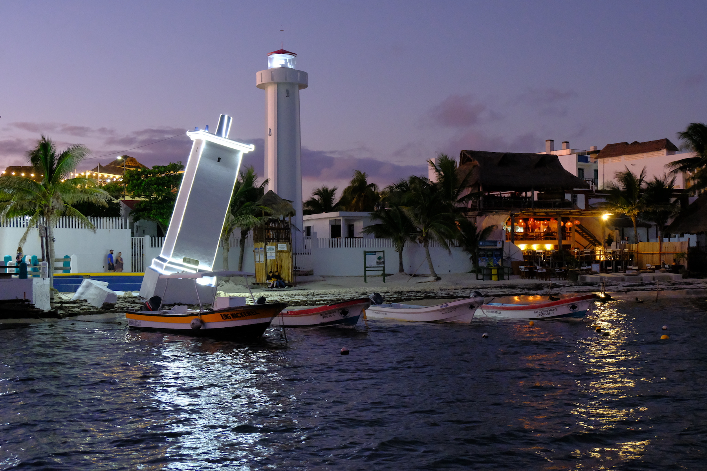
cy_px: 236
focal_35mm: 47
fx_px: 923
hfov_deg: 41.9
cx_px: 354
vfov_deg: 28.6
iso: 6400
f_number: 5.6
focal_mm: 31
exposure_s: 1/15
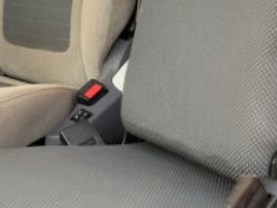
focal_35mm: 93
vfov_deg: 15.9
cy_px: 80
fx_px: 744
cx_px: 82
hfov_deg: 21.0
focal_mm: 3
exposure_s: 1/122
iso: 64
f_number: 1.8
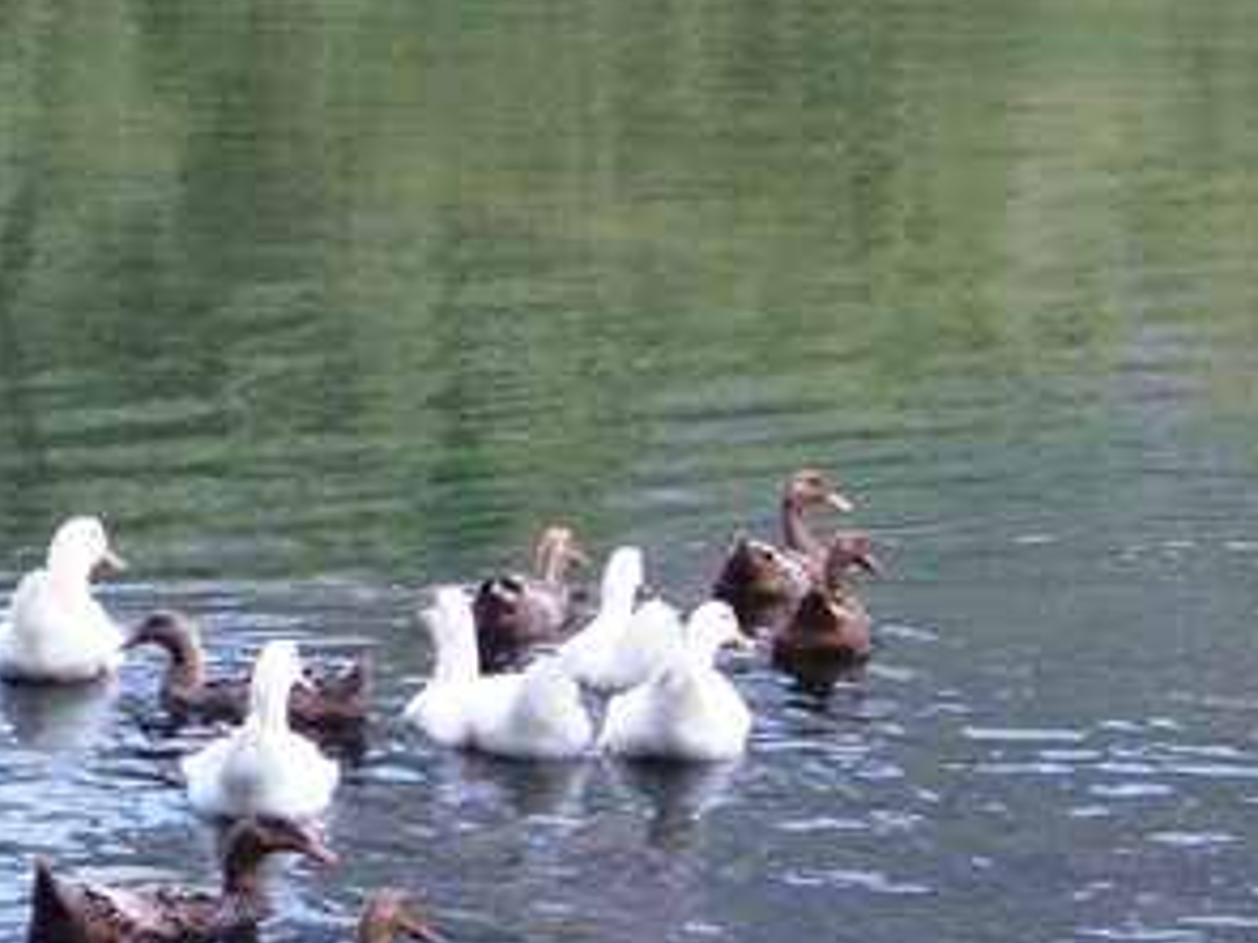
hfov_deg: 10.4
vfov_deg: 7.8
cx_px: 461
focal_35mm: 191
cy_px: 580
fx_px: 6938
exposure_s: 1/125
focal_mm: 14.6
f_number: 4.4
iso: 50
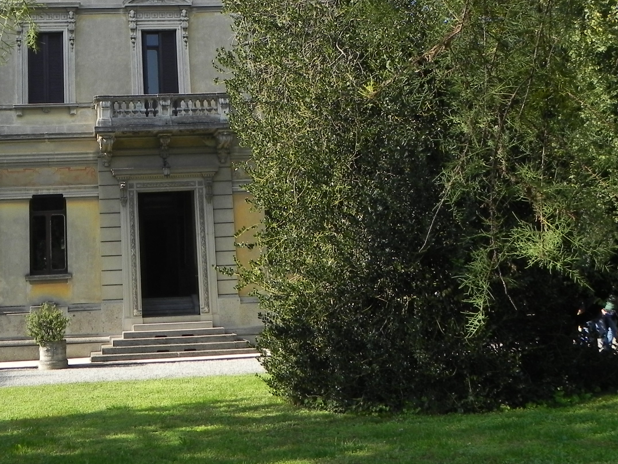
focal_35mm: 49
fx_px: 875
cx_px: 143
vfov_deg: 29.0
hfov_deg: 37.8
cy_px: 88
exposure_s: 1/224
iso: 160
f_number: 5.6
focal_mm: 5.2
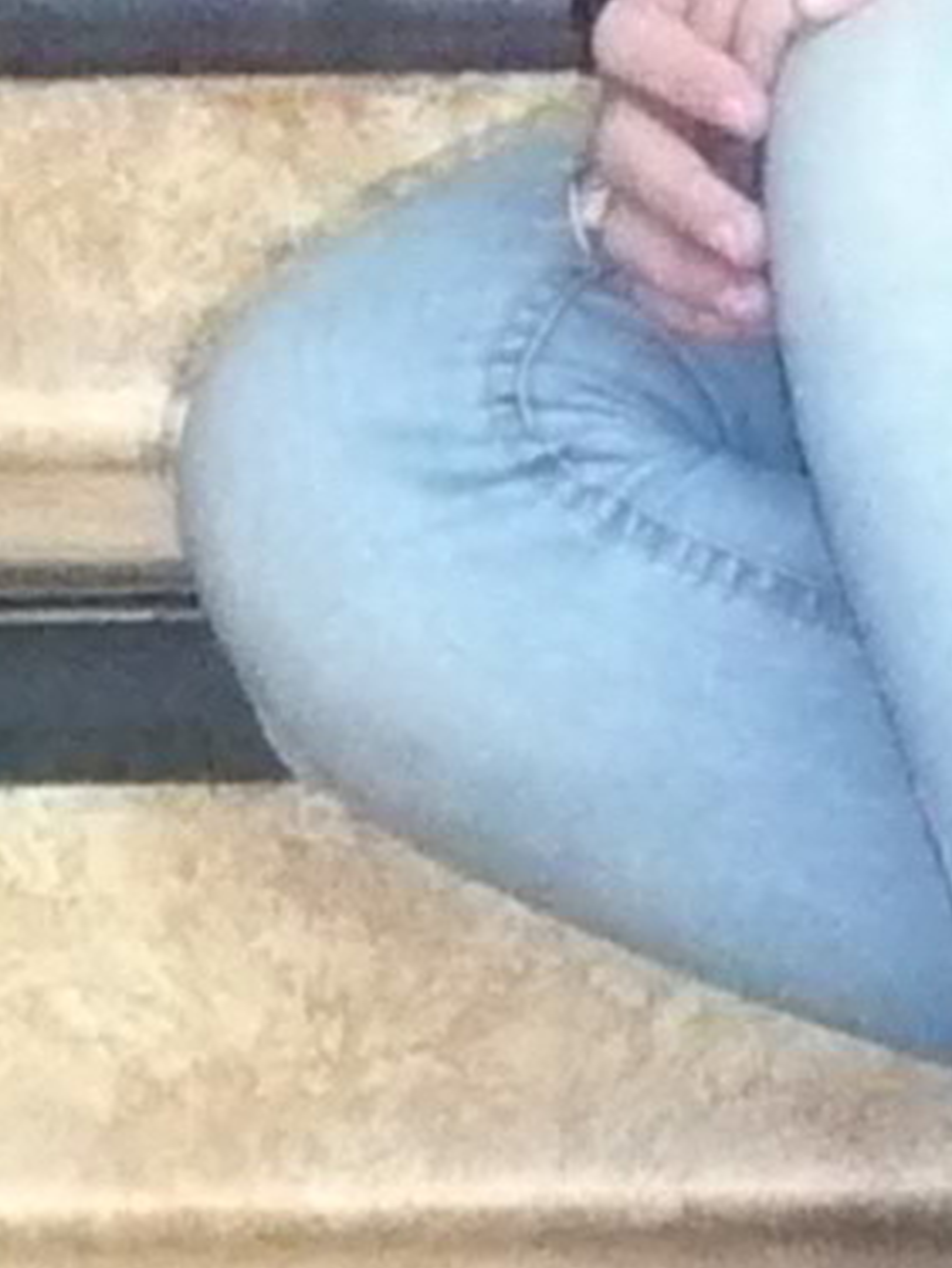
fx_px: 9377
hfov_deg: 5.8
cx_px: 125
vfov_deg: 7.4
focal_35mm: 256
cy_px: -1282
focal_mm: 5.5
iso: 640
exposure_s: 1/30
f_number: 3.6
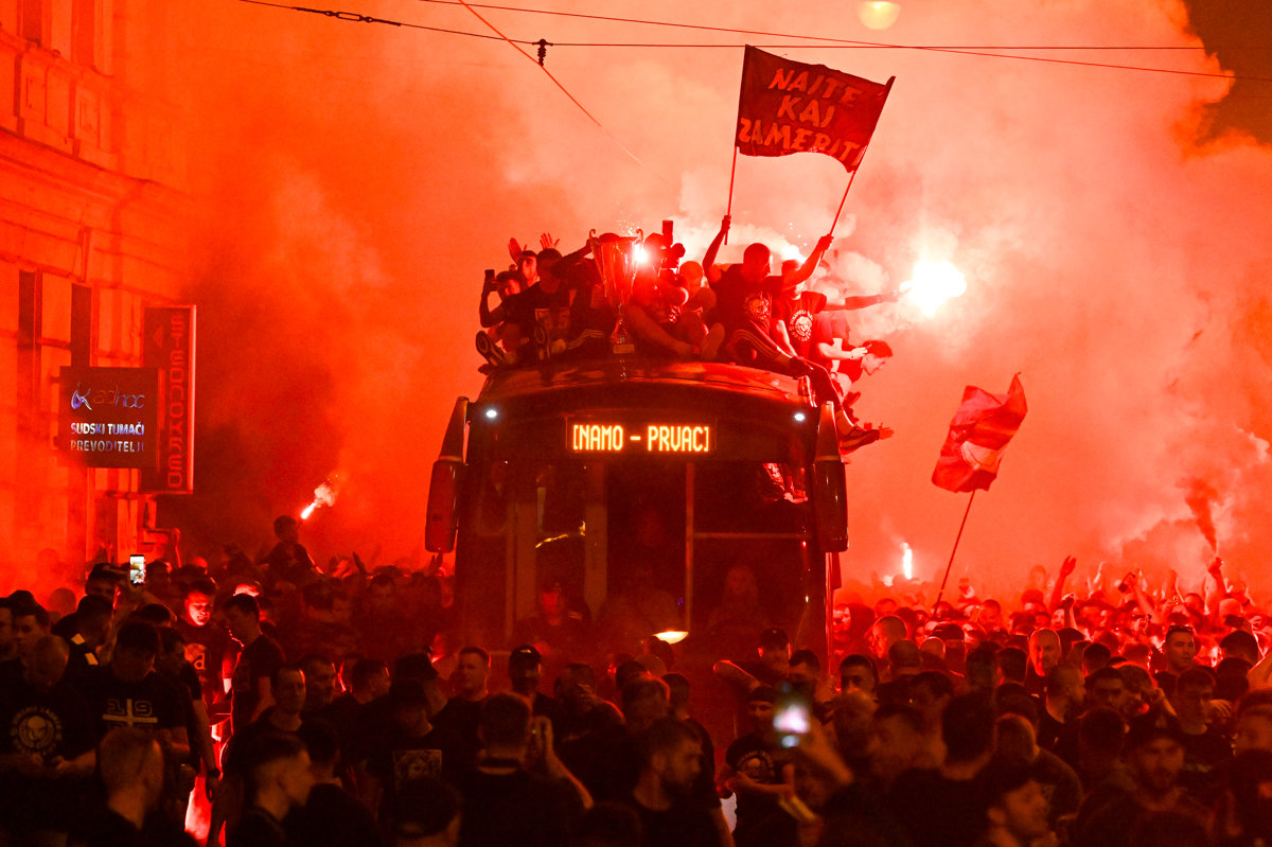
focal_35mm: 150
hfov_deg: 13.7
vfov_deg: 9.1
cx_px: 636
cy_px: 424
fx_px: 5298
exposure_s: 1/1000
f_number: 4
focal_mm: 150
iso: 8000
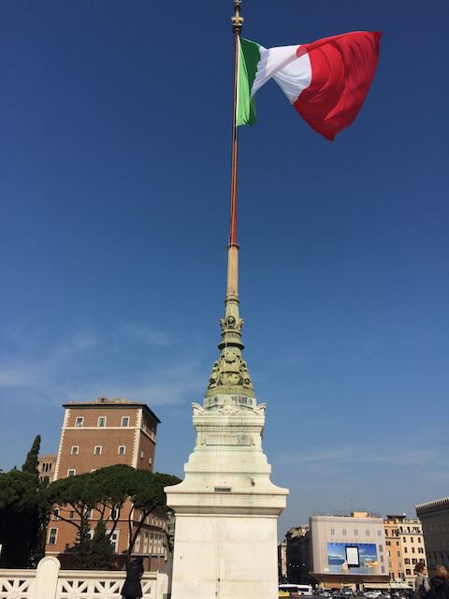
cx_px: 224
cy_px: 300
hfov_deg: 46.8
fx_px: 519
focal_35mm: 30
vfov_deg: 60.0
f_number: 2.2
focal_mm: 4.12
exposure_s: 1/3425
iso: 40
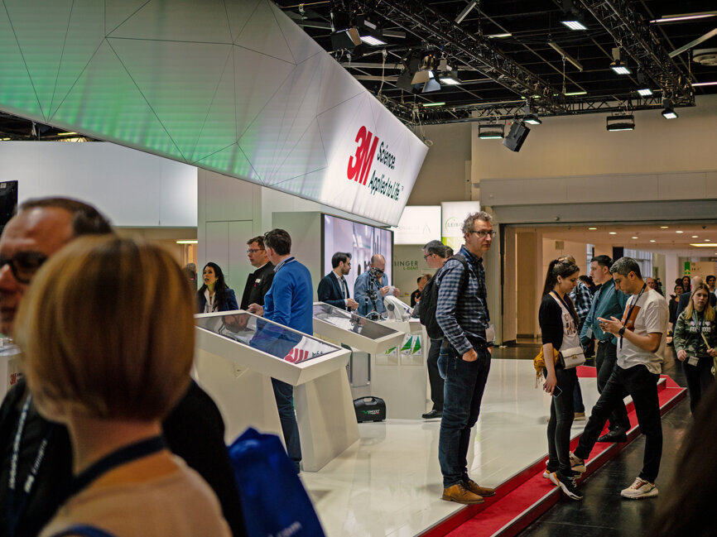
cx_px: 358
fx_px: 1035
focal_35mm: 50
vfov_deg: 29.1
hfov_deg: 38.2
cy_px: 268
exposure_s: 1/500
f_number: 1.8
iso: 200
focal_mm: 25
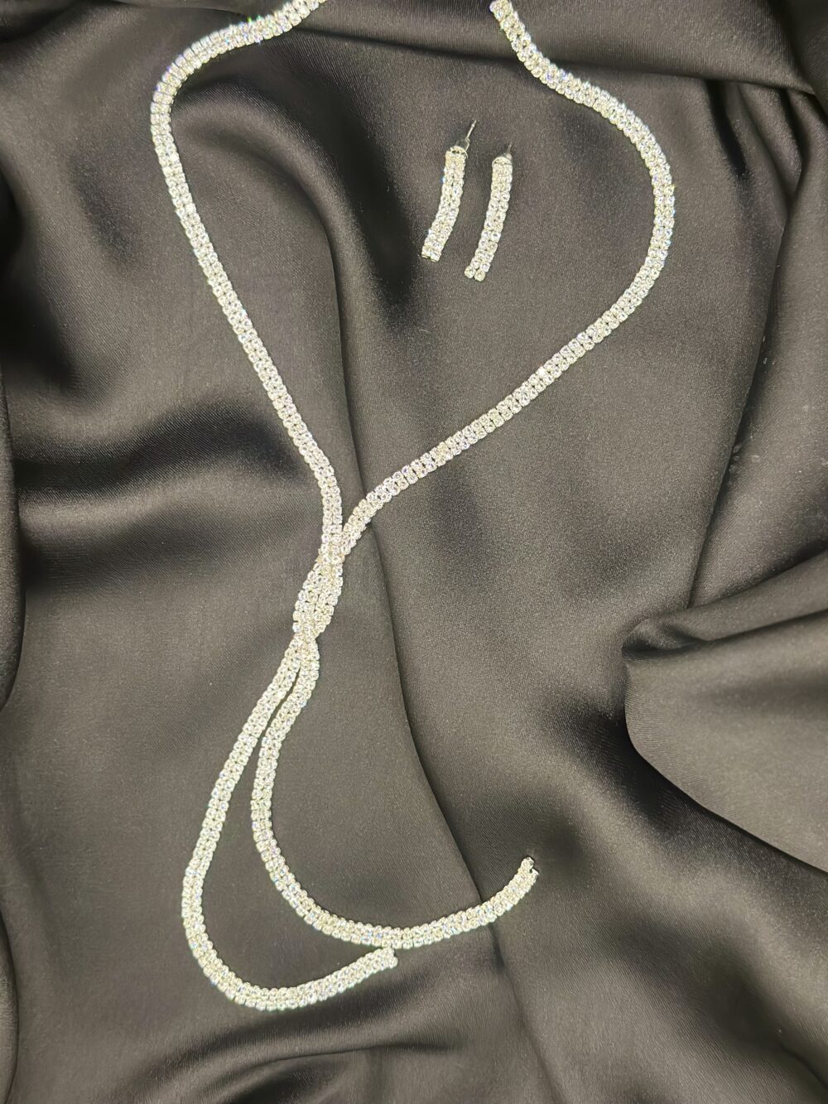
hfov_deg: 30.3
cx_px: 414
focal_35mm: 48
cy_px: 552
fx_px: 1531
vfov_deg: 39.7
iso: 800
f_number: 1.78
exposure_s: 1/40
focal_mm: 6.86
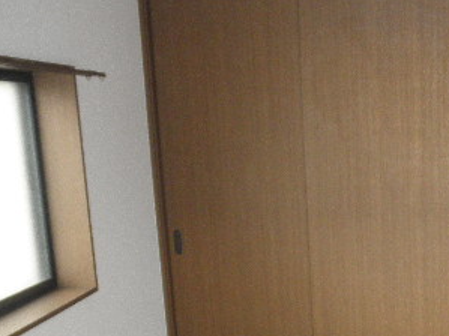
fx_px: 778
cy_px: 286
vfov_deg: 23.9
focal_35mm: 60
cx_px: 447
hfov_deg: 30.0
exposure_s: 1/30
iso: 200
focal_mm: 5
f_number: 3
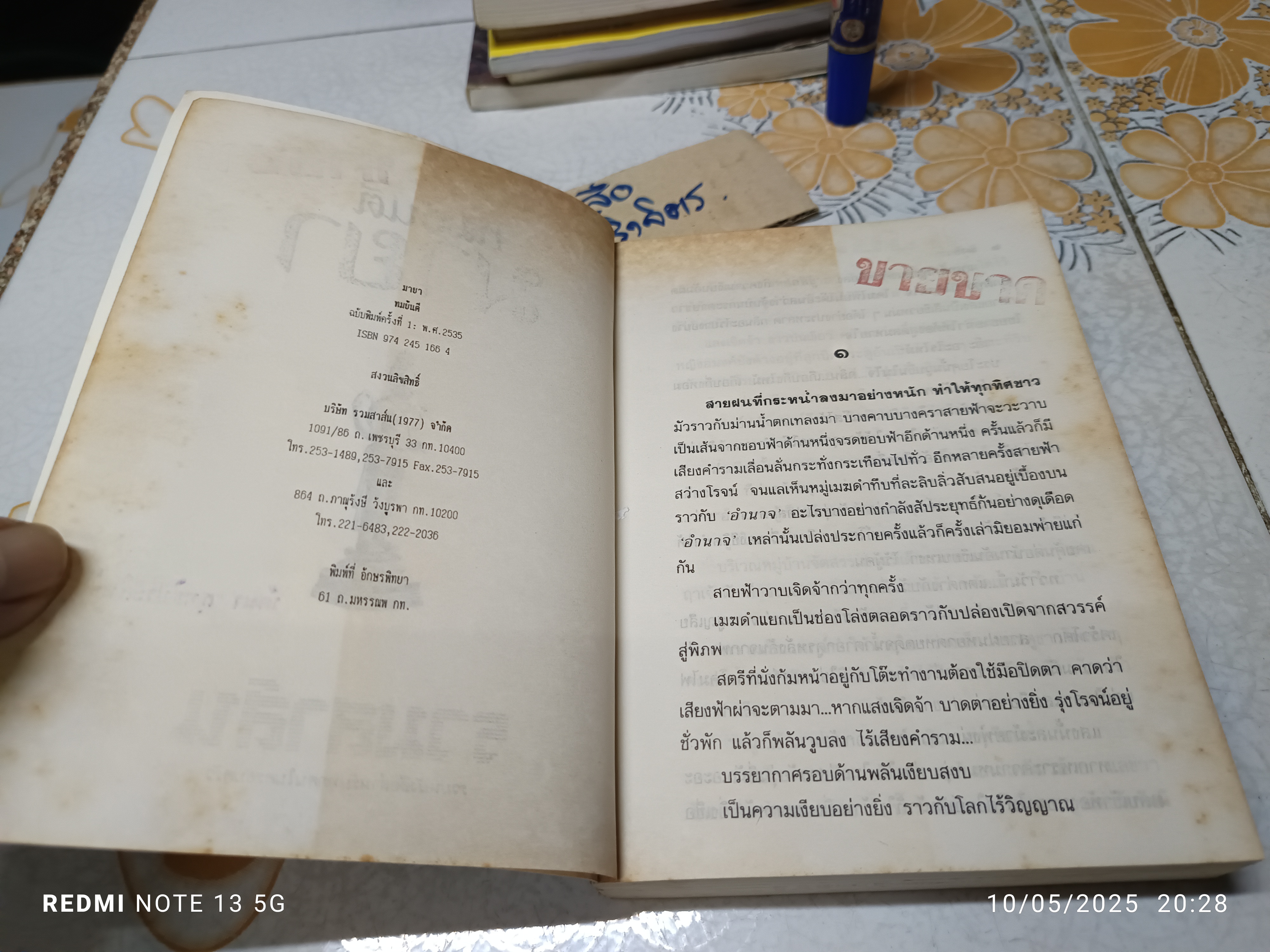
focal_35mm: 24
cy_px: 476
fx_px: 881
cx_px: 635
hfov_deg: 71.6
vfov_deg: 56.8
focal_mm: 5.31
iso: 1080
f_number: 1.7
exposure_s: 1/50
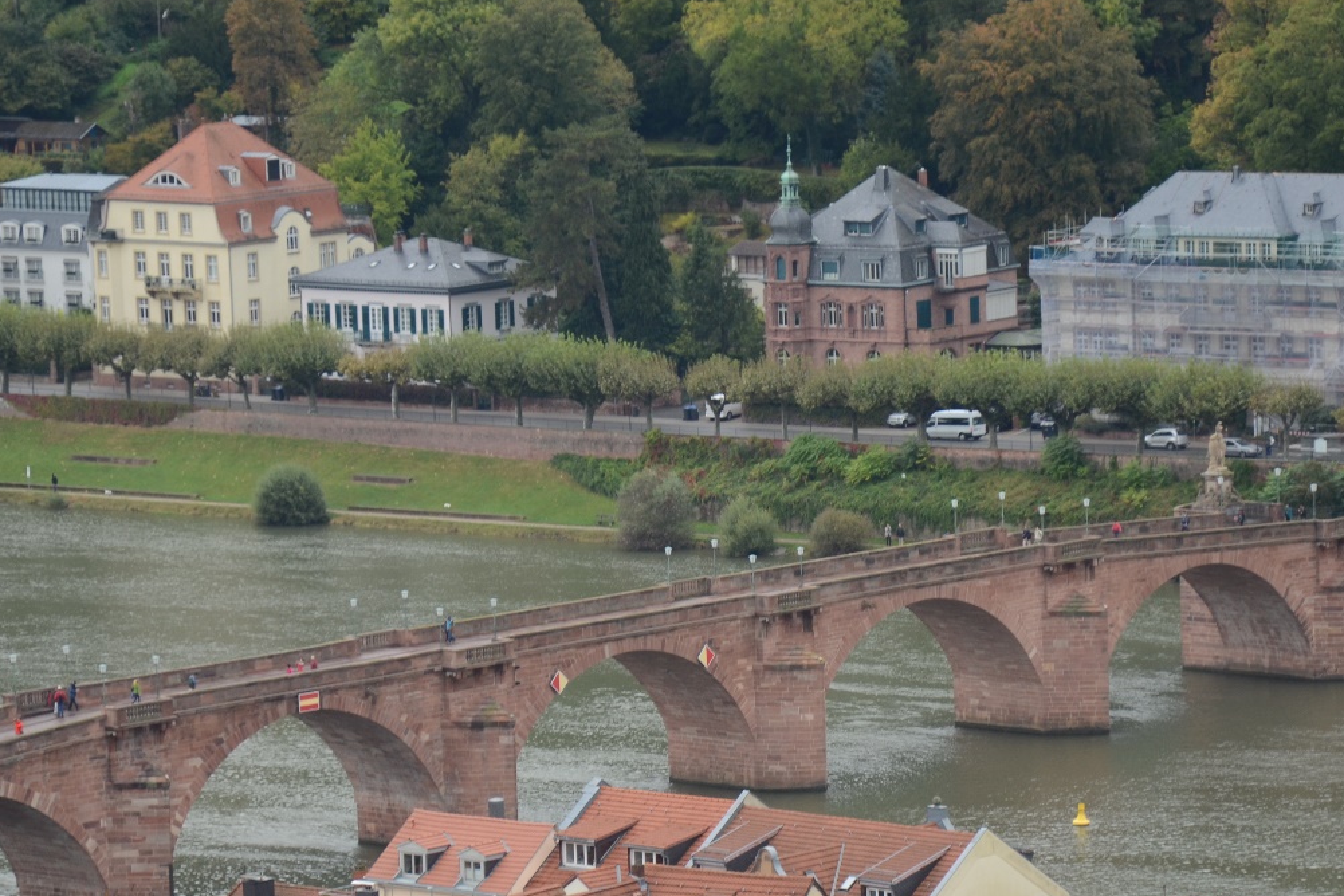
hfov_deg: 9.6
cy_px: 698
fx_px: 8026
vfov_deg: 6.4
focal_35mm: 215
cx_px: 751
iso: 250
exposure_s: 1/100
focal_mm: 90
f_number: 5.6
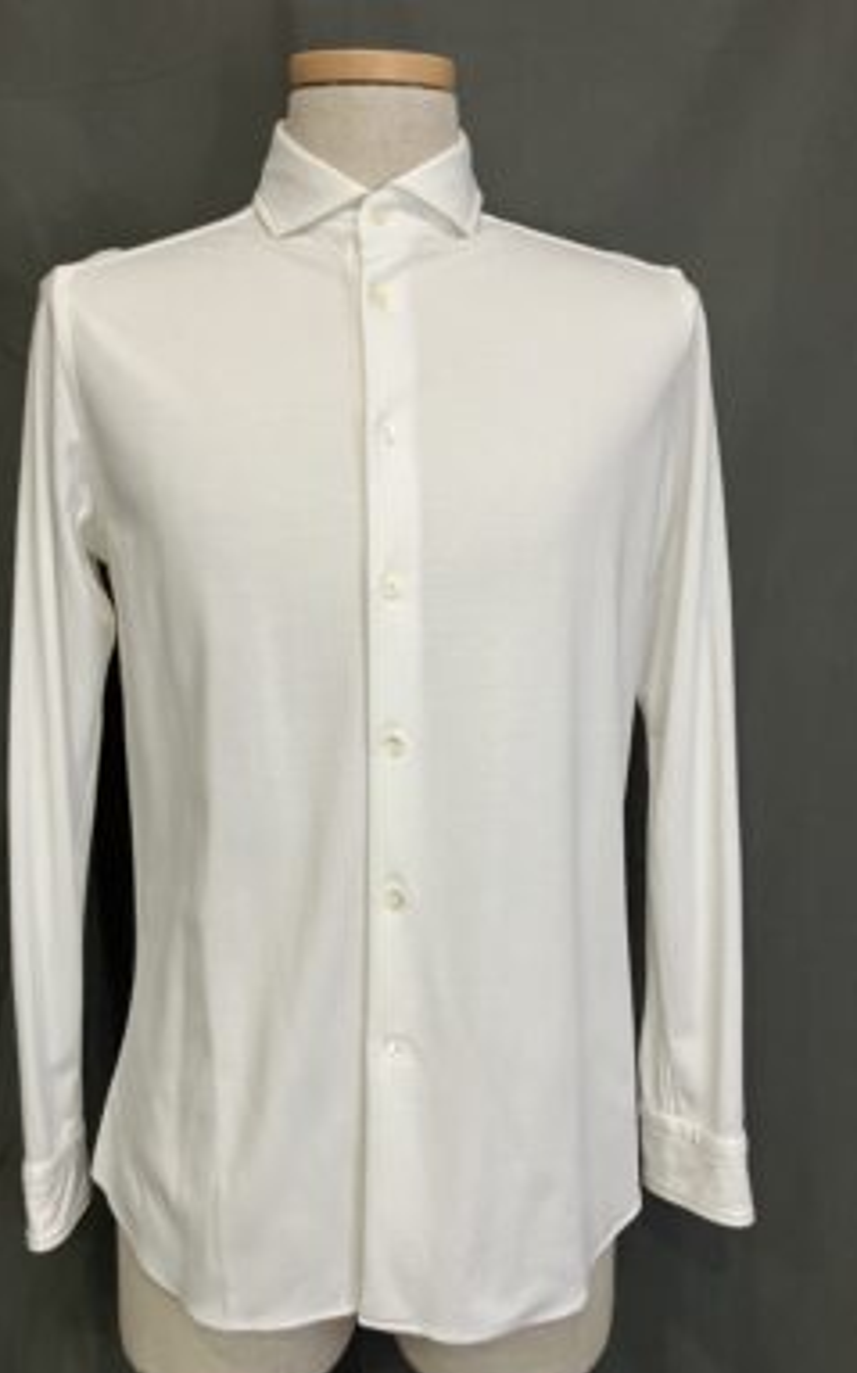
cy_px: 713
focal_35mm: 31
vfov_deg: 61.2
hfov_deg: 40.5
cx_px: 387
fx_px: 1160
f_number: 1.8
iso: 80
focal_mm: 3.99
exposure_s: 1/75
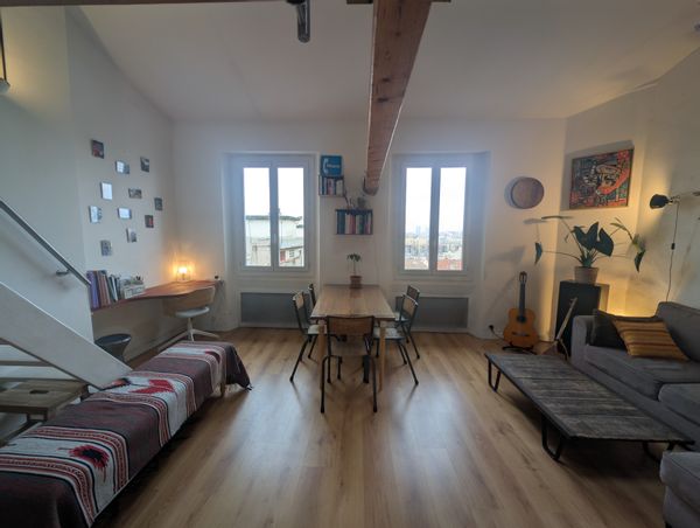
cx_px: 350
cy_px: 264
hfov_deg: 110.4
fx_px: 243
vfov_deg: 94.7
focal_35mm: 12
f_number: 1.95
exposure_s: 1/54.5
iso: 36
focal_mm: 2.23
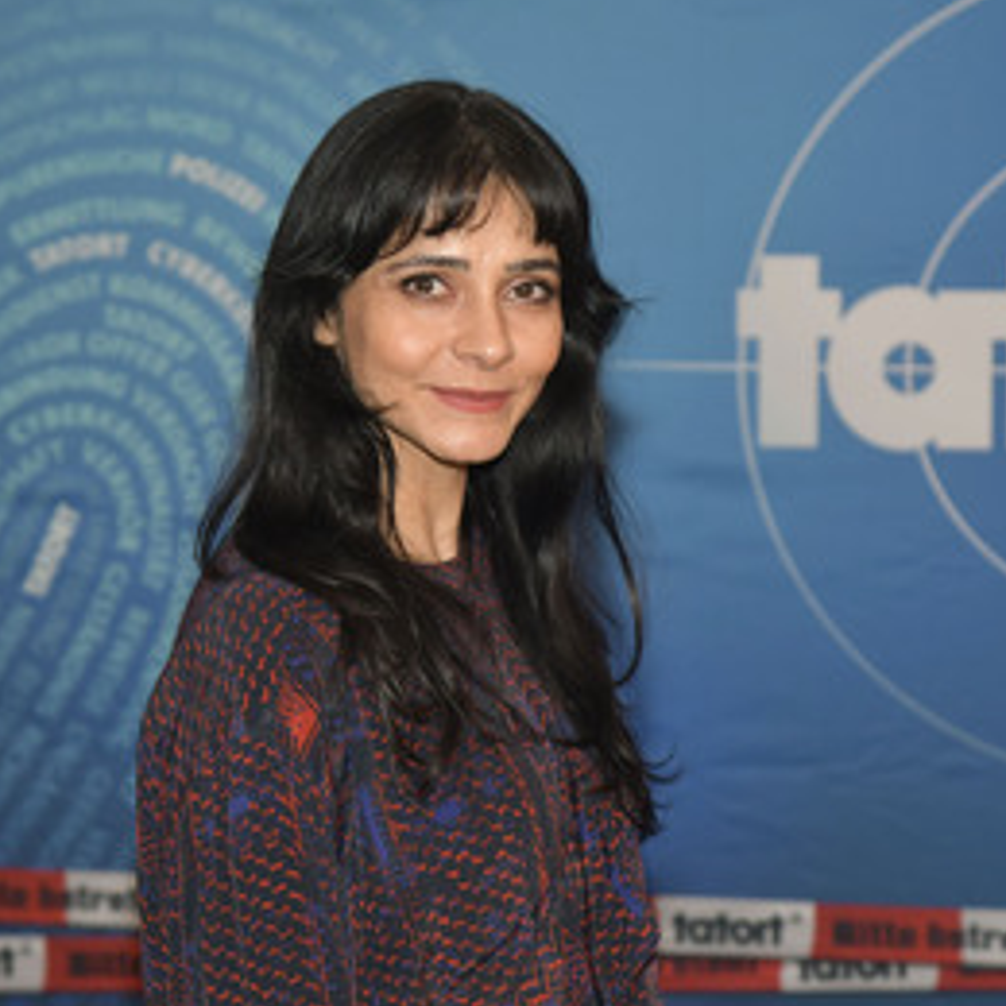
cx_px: 586
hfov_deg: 12.5
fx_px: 4603
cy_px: 549
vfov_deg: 12.5
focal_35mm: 140
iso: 640
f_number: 5.6
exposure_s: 1/200
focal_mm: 95
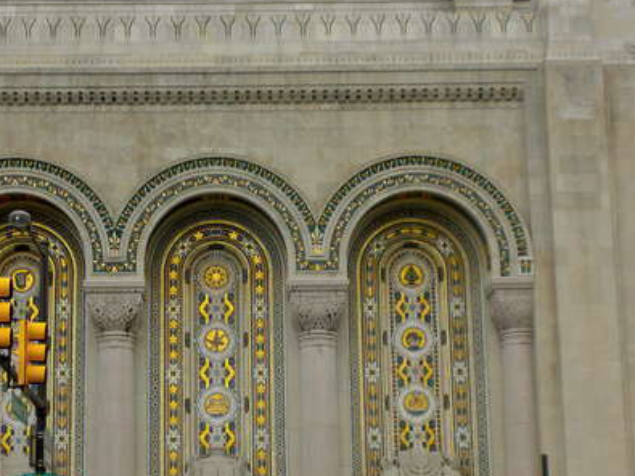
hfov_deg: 25.9
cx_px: 222
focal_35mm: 75
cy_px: 360
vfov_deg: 19.5
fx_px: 1375
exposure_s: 1/384
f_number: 3.5
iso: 64
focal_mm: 6.6
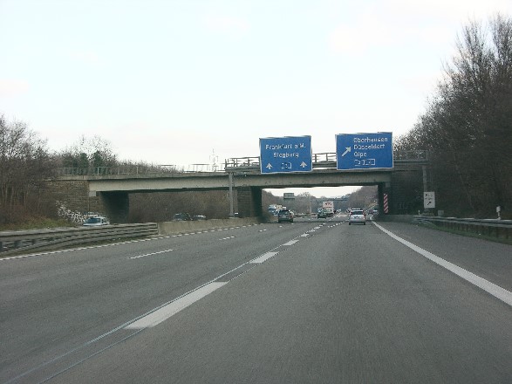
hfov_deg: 31.2
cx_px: 256
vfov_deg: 23.6
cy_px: 192
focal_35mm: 62
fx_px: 917
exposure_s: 1/76.5
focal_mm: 15.7
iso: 50
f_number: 5.1
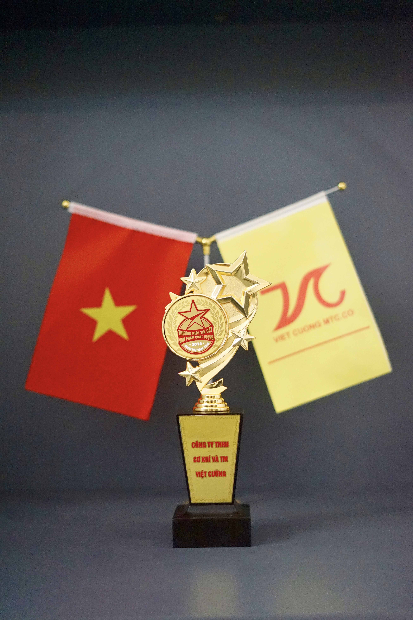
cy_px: 310
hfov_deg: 27.0
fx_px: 860
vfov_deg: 39.6
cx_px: 206
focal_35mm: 50
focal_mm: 50
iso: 6400
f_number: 2.2
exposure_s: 1/2000
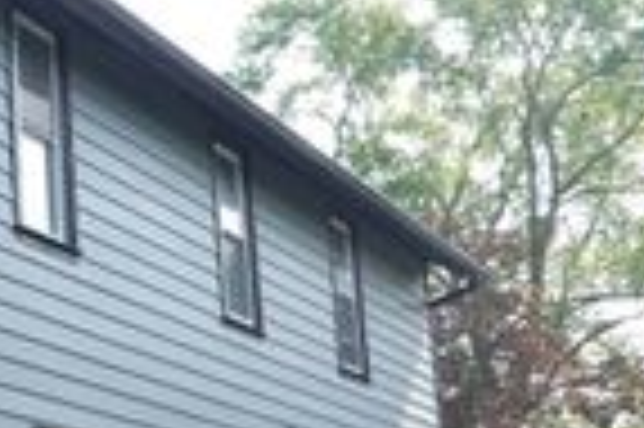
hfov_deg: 21.9
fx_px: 1501
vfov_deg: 15.8
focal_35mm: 84
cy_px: 457
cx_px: -180
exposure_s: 1/50
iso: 100
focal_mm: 9
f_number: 8
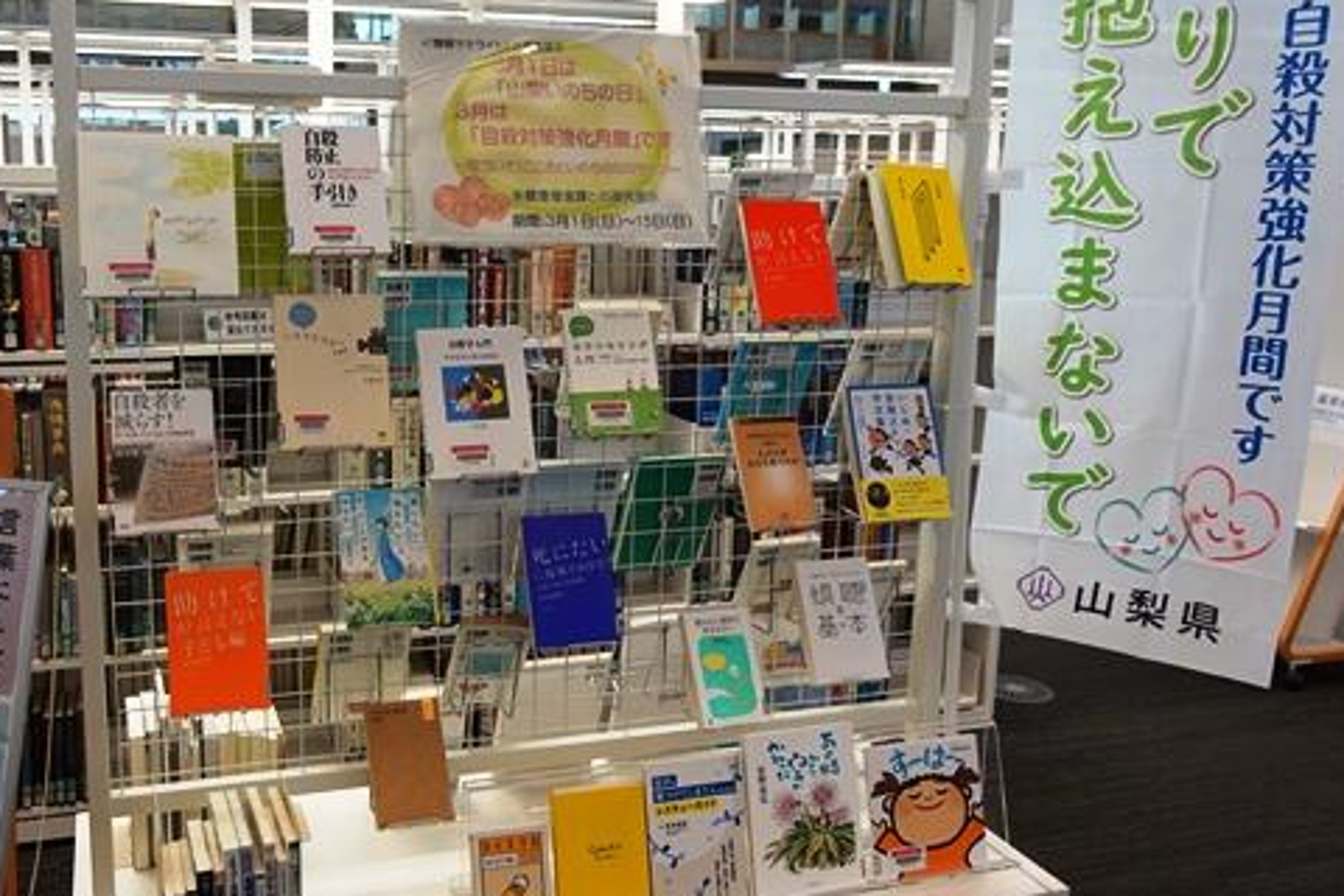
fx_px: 1195
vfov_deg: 41.1
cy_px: 416
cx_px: 456
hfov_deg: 57.5
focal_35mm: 32
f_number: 2.2
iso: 125
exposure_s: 1/30
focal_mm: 8.8
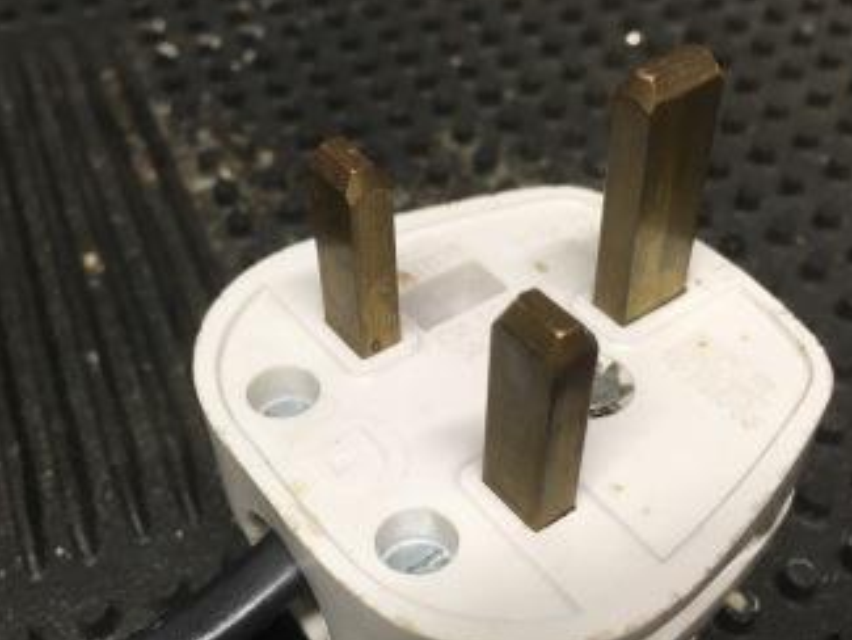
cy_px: 420
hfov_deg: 46.8
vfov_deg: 35.7
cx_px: 419
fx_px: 985
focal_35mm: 40
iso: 40
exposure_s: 1/33
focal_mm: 4.15
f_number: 2.2
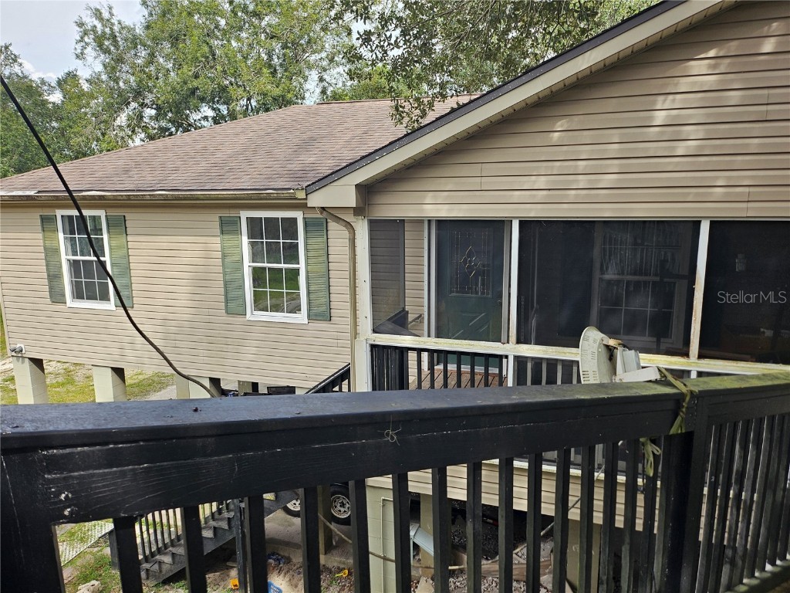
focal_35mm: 24
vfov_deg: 56.8
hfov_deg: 71.6
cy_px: 296
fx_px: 548
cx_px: 395
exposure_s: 1/694
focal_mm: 5
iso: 50
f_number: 1.8
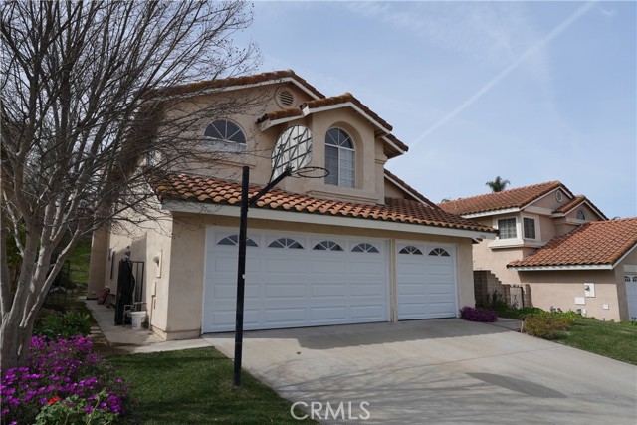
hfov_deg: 76.1
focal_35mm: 23
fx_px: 407
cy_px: 212
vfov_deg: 55.1
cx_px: 318
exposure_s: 1/500
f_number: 6.3
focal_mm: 23
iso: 100
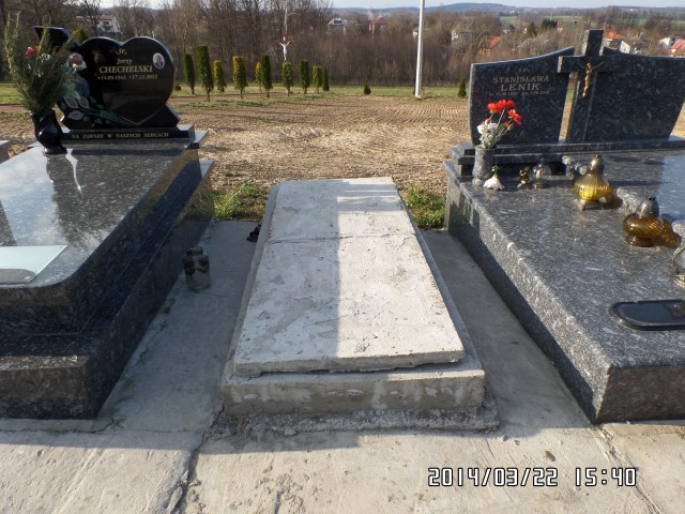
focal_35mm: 23
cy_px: 257
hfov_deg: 73.9
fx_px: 455
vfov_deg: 58.9
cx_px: 342
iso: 100
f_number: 3.5
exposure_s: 1/500
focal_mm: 4.1
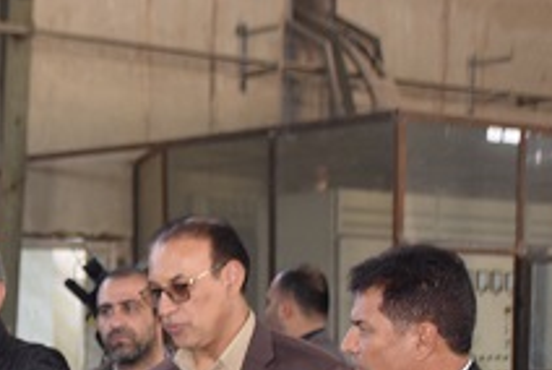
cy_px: 477
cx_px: -42
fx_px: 1757
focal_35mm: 114
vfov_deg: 11.7
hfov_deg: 17.3
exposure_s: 1/60
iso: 900
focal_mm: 27
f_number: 4
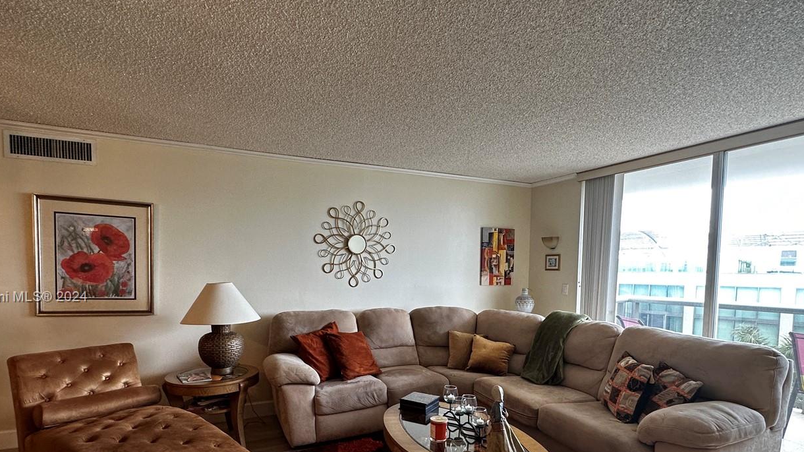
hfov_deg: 86.6
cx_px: 404
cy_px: 298
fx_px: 426
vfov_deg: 54.8
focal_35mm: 20
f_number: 2.2
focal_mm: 2.22
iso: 160
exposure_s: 1/120
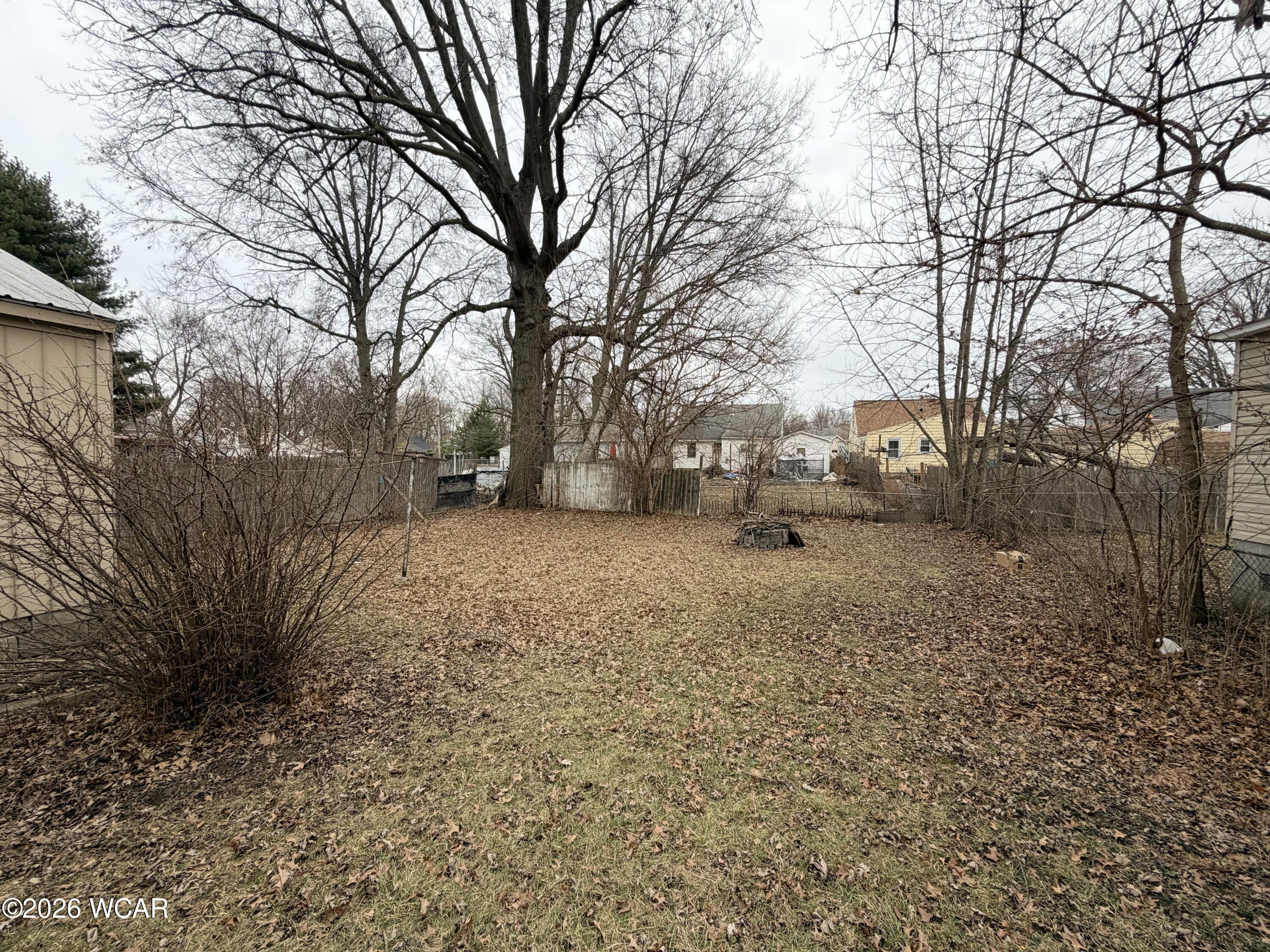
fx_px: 514
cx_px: 635
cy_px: 476
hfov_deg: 102.1
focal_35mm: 14
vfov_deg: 85.7
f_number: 2.2
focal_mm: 2.22
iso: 50
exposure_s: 1/502
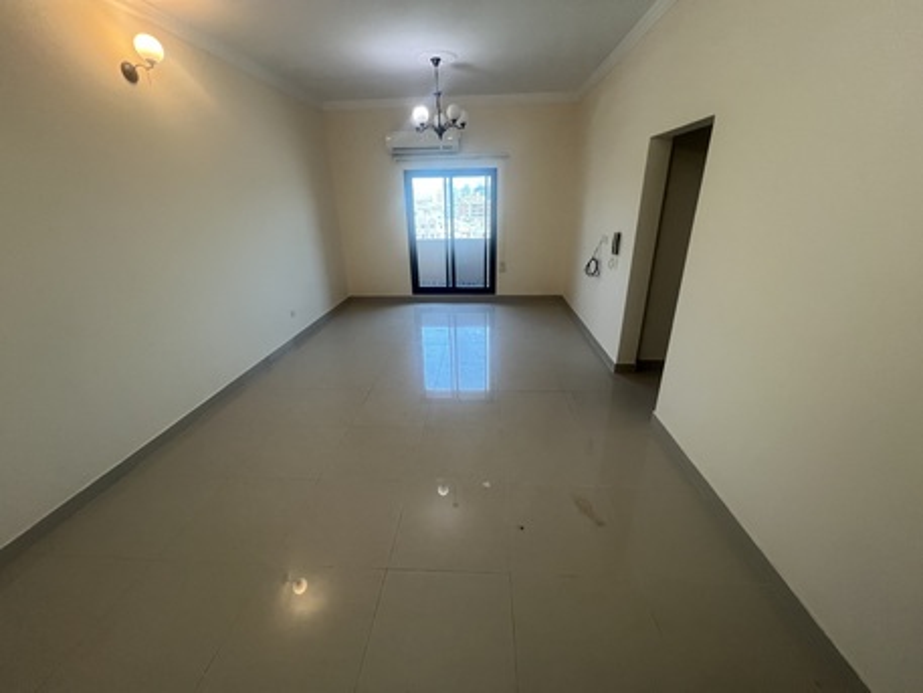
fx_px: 347
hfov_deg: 106.2
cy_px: 346
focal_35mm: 13
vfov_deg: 89.9
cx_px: 462
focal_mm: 1.57
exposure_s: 1/100
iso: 160
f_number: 1.8
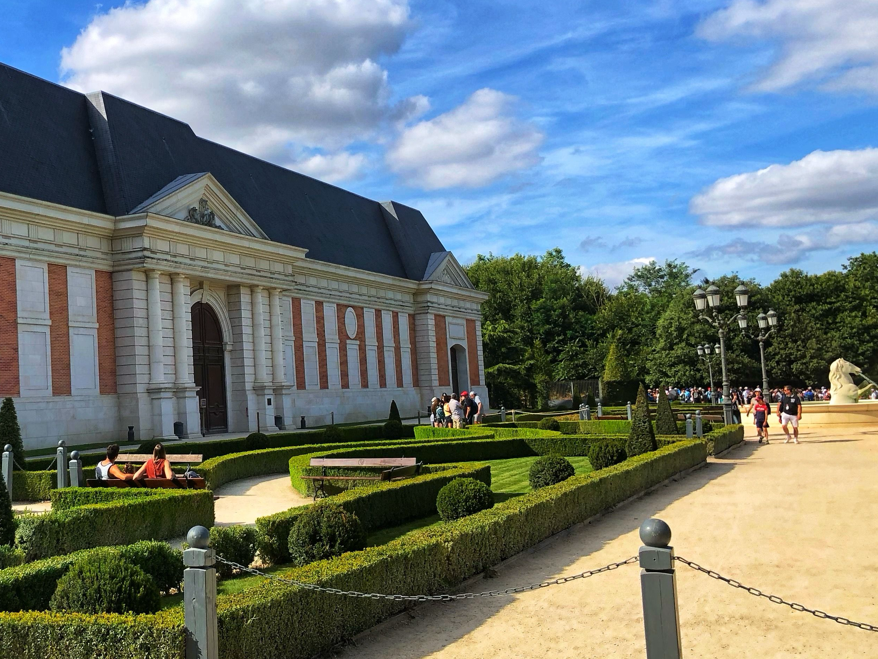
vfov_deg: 32.2
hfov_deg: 40.6
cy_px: 315
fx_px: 1141
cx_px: 198
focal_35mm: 45
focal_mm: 4
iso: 20
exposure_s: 1/1453
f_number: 1.8
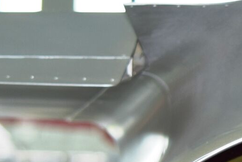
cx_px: 383
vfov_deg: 4.2
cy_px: 227
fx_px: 2213
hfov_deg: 6.2
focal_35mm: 329
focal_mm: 55
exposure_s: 1/30
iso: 400
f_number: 4.5
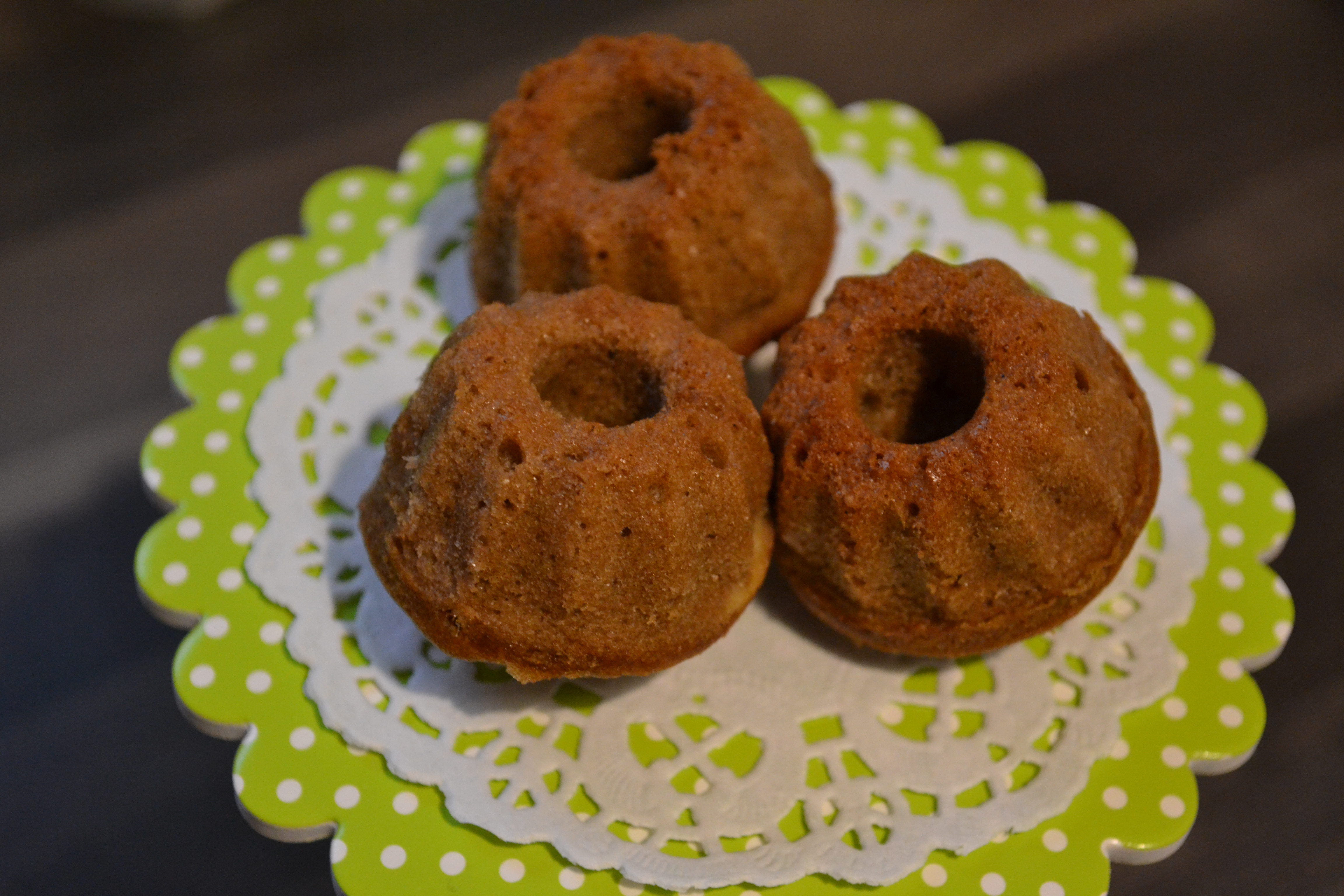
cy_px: 448
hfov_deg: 29.9
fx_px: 2520
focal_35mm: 68
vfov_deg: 20.2
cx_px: 672
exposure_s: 1/60
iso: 2000
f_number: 5.3
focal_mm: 45
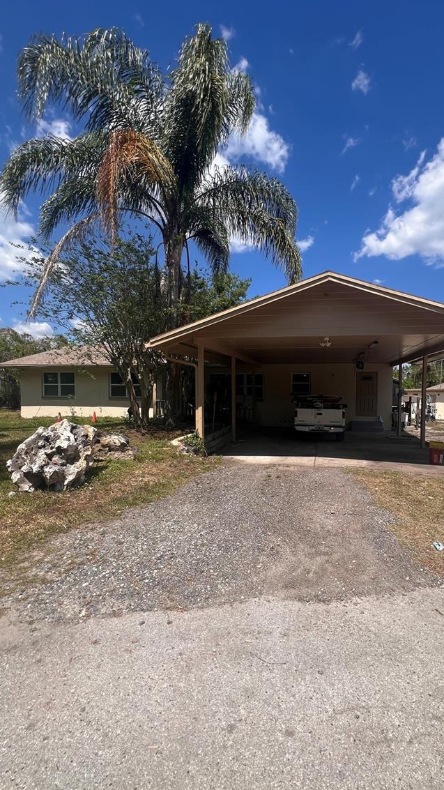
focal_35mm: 15
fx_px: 314
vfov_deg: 102.9
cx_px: 263
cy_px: 411
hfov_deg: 69.9
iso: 32
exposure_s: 1/1357
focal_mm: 1.57
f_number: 1.8
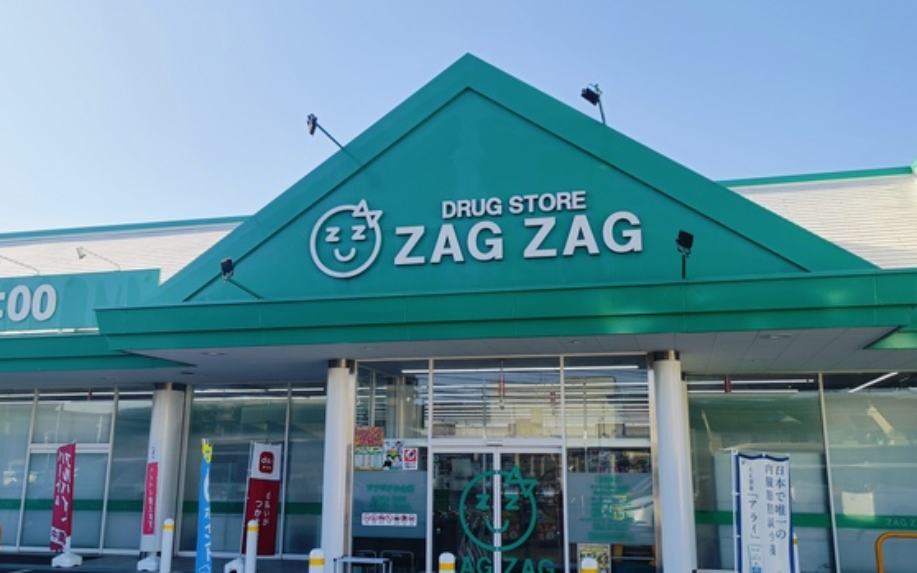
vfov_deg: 38.3
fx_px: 825
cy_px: 284
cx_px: 458
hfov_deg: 58.1
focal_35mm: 33
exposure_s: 1/275
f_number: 1.7
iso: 50
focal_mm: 4.7
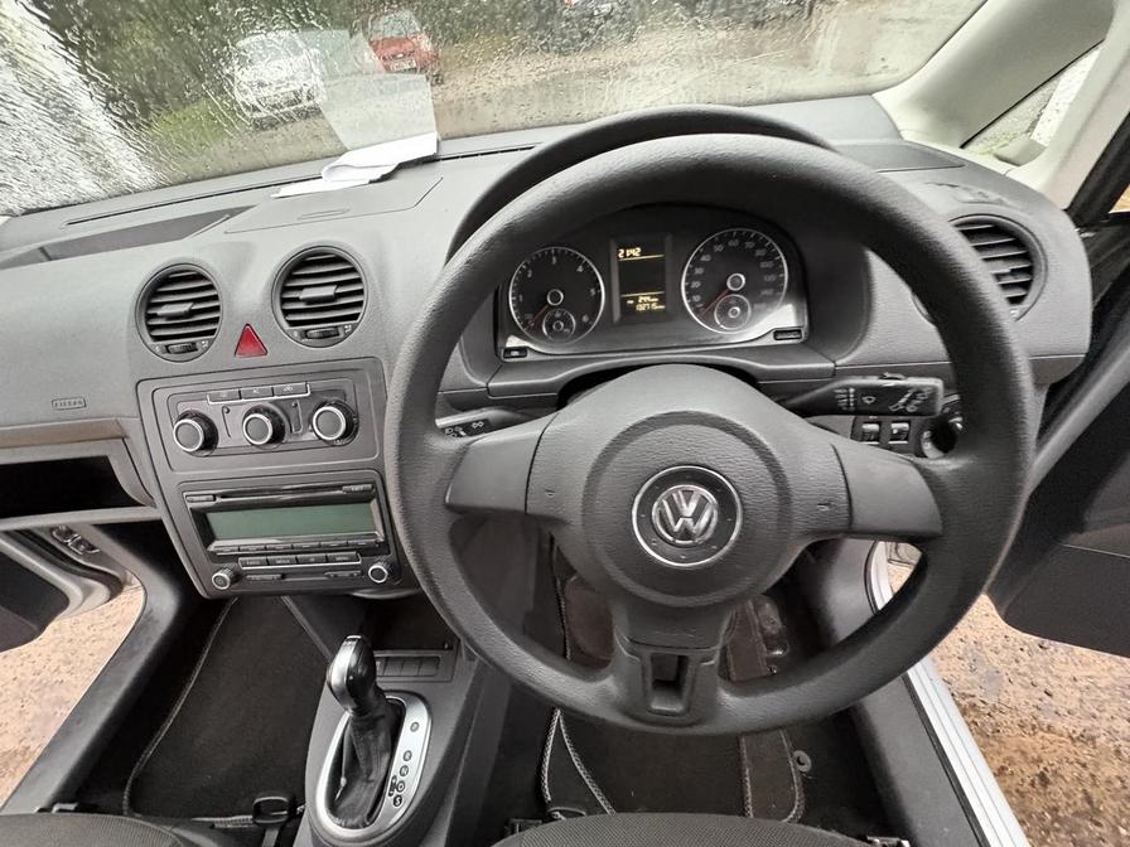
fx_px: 457
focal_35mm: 14
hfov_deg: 102.1
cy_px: 424
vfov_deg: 85.7
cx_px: 565
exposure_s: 1/34
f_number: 2.2
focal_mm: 2.22
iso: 1000
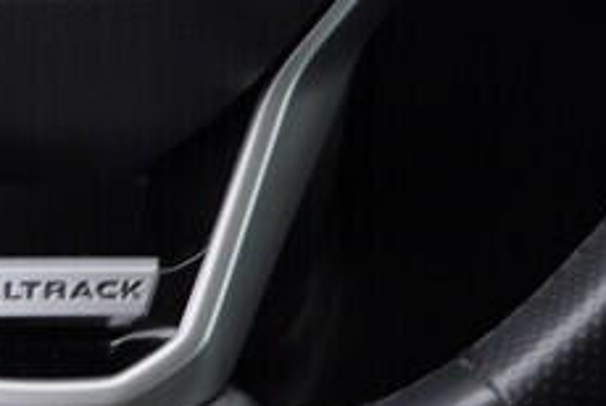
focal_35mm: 160
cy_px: -239
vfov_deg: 8.4
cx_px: 69
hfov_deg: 12.7
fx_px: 2697
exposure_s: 1/50
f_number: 3.2
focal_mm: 24
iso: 125
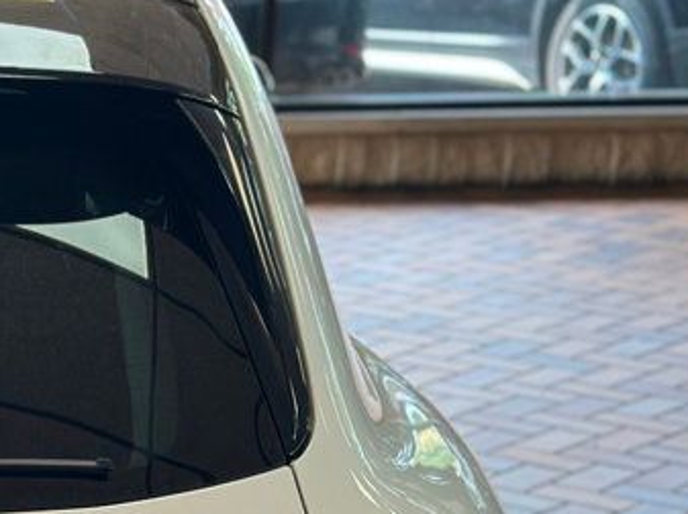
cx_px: -329
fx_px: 2899
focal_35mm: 146
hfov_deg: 12.9
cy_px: 649
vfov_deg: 10.0
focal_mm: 6.86
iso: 80
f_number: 1.78
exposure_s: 1/189
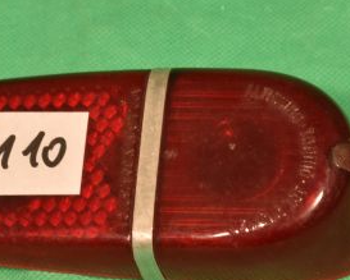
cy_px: 146
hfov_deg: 11.3
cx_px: 85
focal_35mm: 170
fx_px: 1763
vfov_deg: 9.1
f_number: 14
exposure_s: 1/100
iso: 1400
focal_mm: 55
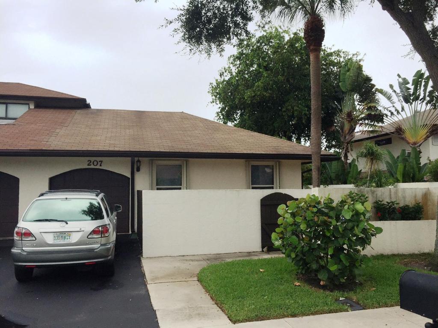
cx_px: 219
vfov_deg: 48.2
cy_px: 164
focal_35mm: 29
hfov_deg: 61.7
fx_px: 367
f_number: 2.2
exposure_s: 1/1319
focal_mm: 4.15
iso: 32
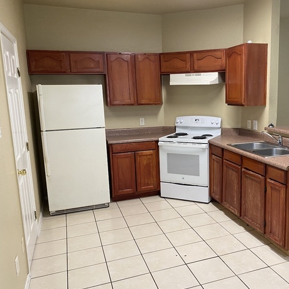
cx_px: 195
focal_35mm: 32
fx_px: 302
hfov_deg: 50.1
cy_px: 145
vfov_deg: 51.1
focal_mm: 4.25
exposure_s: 1/60
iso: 125
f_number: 1.8
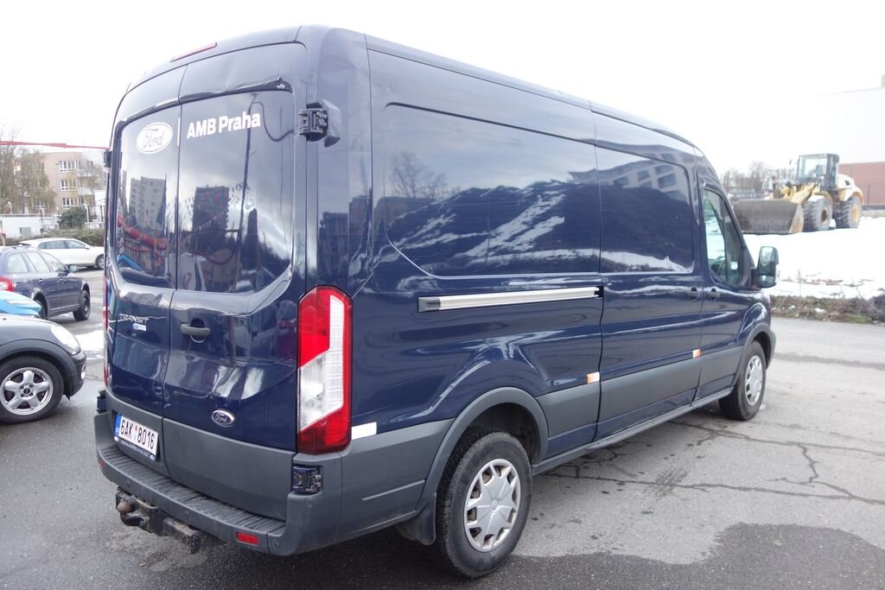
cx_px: 442
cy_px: 295
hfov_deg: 65.5
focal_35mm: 28
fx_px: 688
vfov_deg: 46.4
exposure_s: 1/80
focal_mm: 10.4
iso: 125
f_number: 1.8
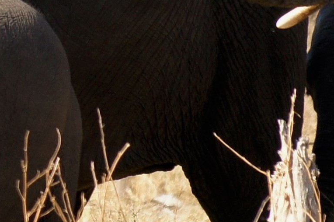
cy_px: 8
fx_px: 16379
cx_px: -137
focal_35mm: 1767
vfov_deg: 0.8
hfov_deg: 1.2
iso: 400
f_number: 7.1
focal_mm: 200
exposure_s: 1/500
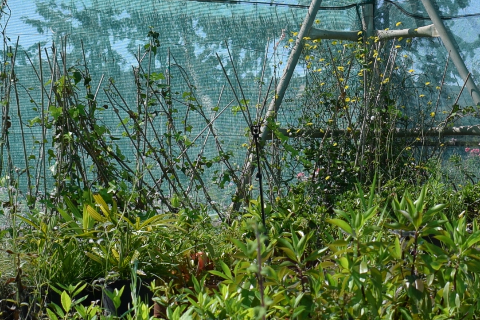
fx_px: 1827
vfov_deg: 10.0
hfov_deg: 14.9
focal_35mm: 137
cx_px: 354
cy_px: 149
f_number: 5
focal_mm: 22
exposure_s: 1/800
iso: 100
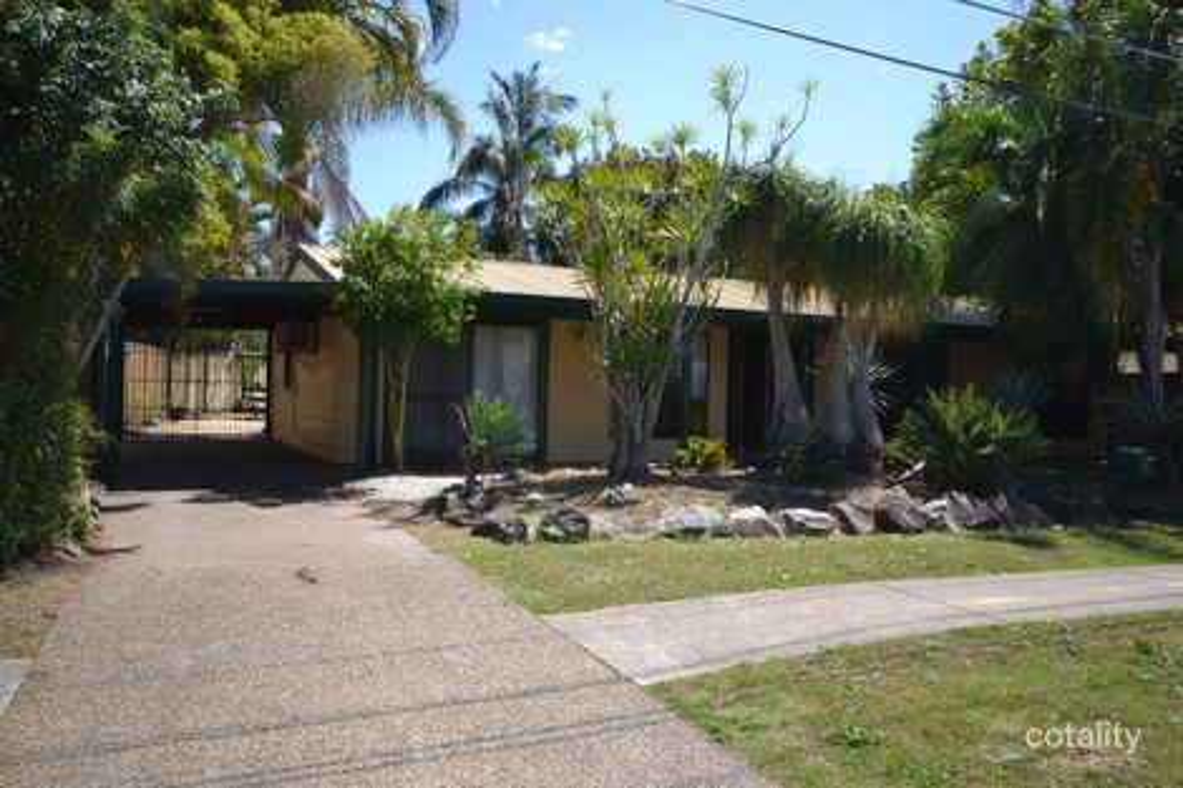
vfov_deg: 43.6
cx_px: 592
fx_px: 985
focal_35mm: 30
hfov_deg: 61.9
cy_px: 394
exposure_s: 1/200
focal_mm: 20
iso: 100
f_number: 7.1
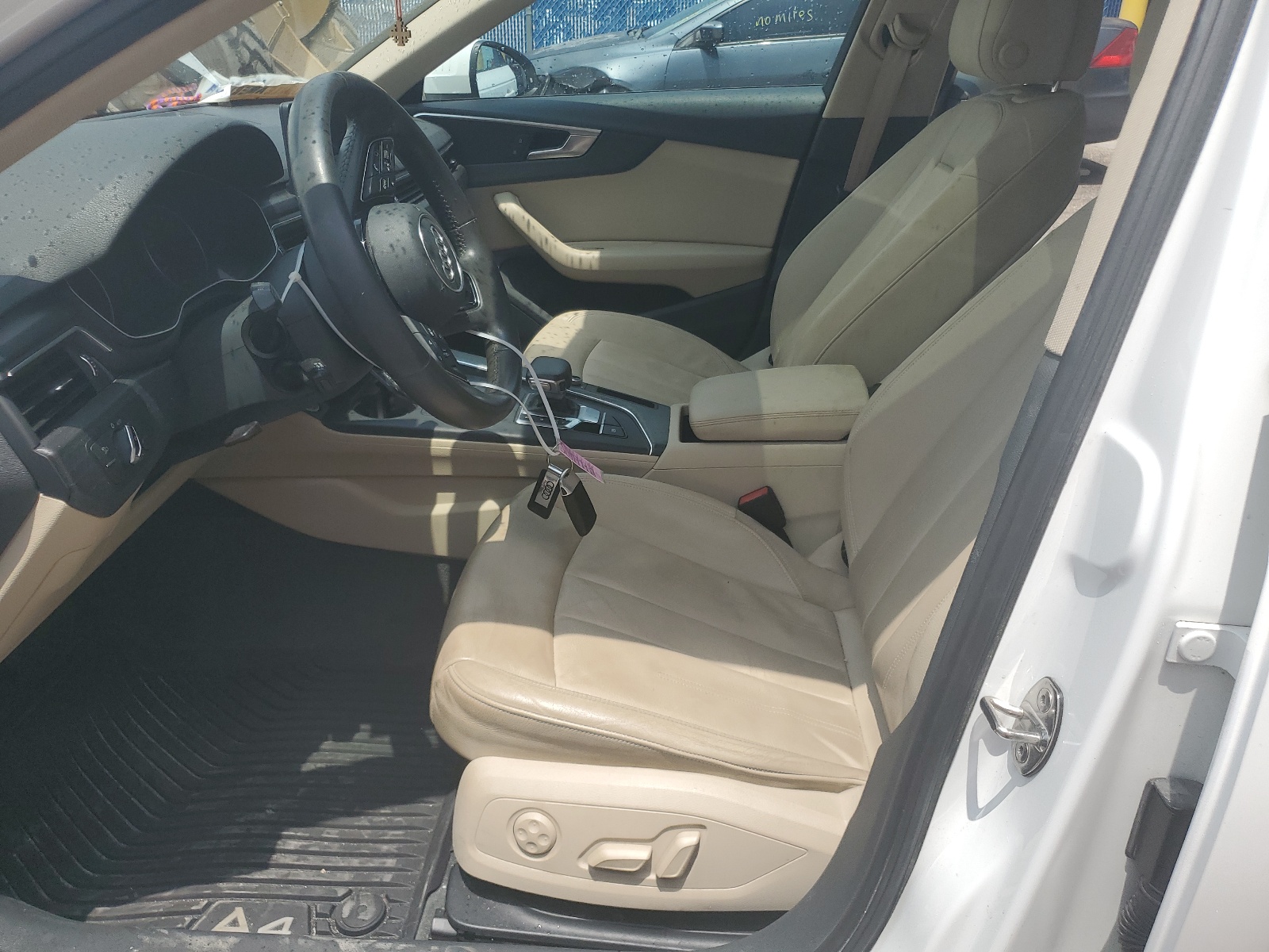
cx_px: 634
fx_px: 953
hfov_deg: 67.3
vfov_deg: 53.1
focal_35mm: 26
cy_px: 476
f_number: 1.5
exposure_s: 1/3333
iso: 50
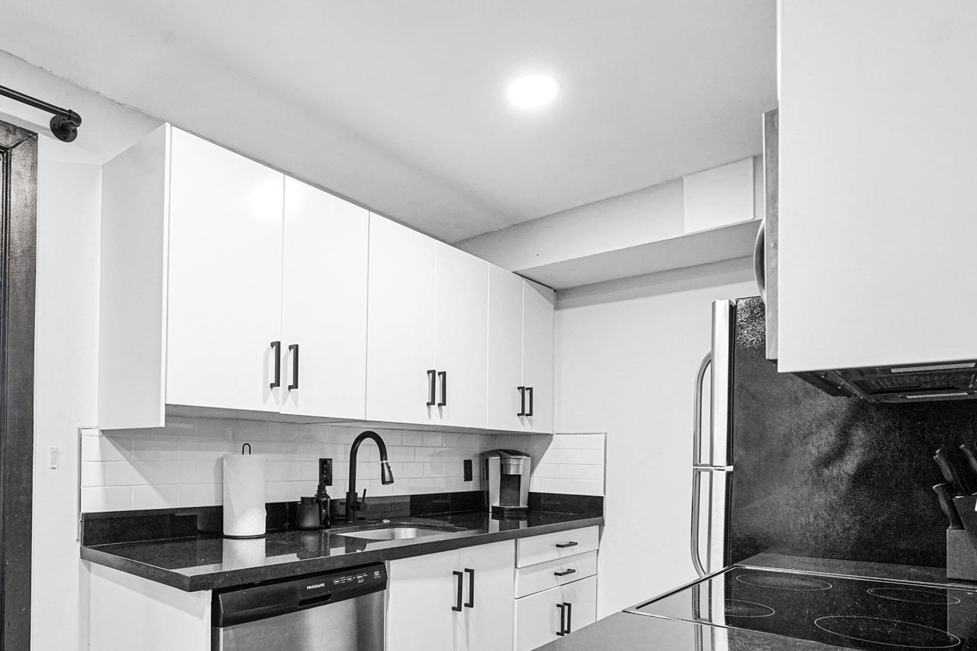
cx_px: 410
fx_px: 624
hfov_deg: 75.6
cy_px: 445
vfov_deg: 53.8
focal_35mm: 23
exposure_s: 1/30
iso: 1250
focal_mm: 16
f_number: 9
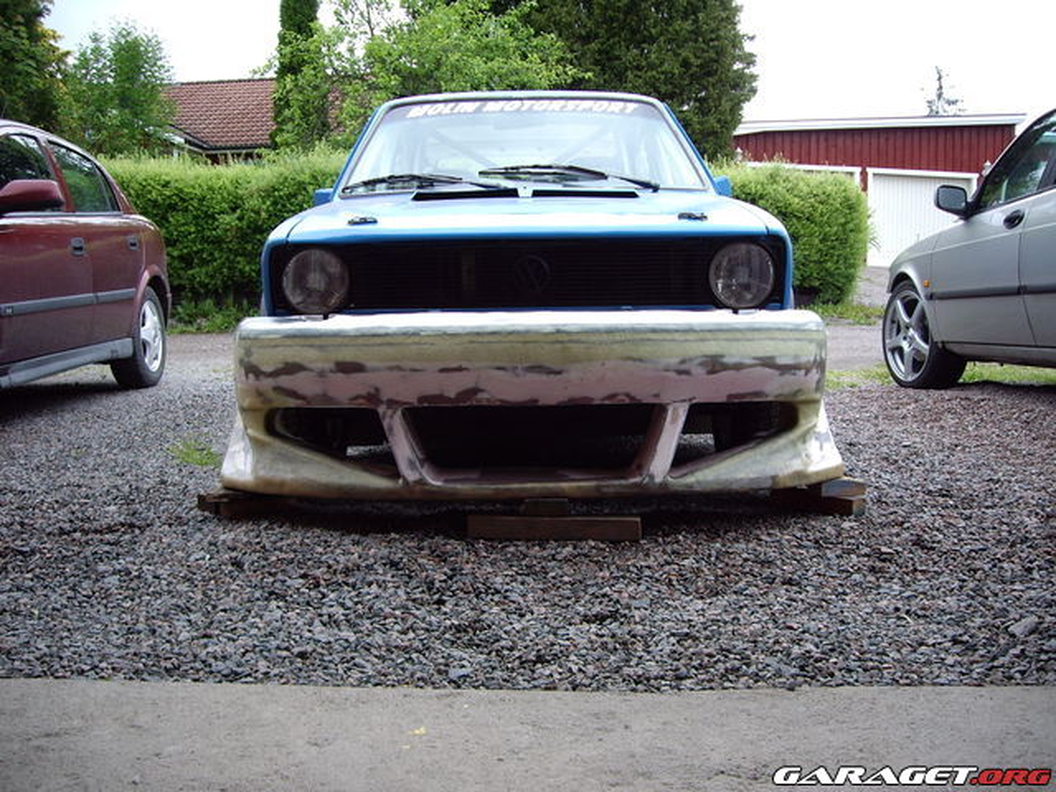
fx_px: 1159
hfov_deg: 49.0
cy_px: 396
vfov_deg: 37.7
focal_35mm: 38
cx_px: 528
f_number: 2.7
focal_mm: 6.2
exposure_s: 1/160
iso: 64
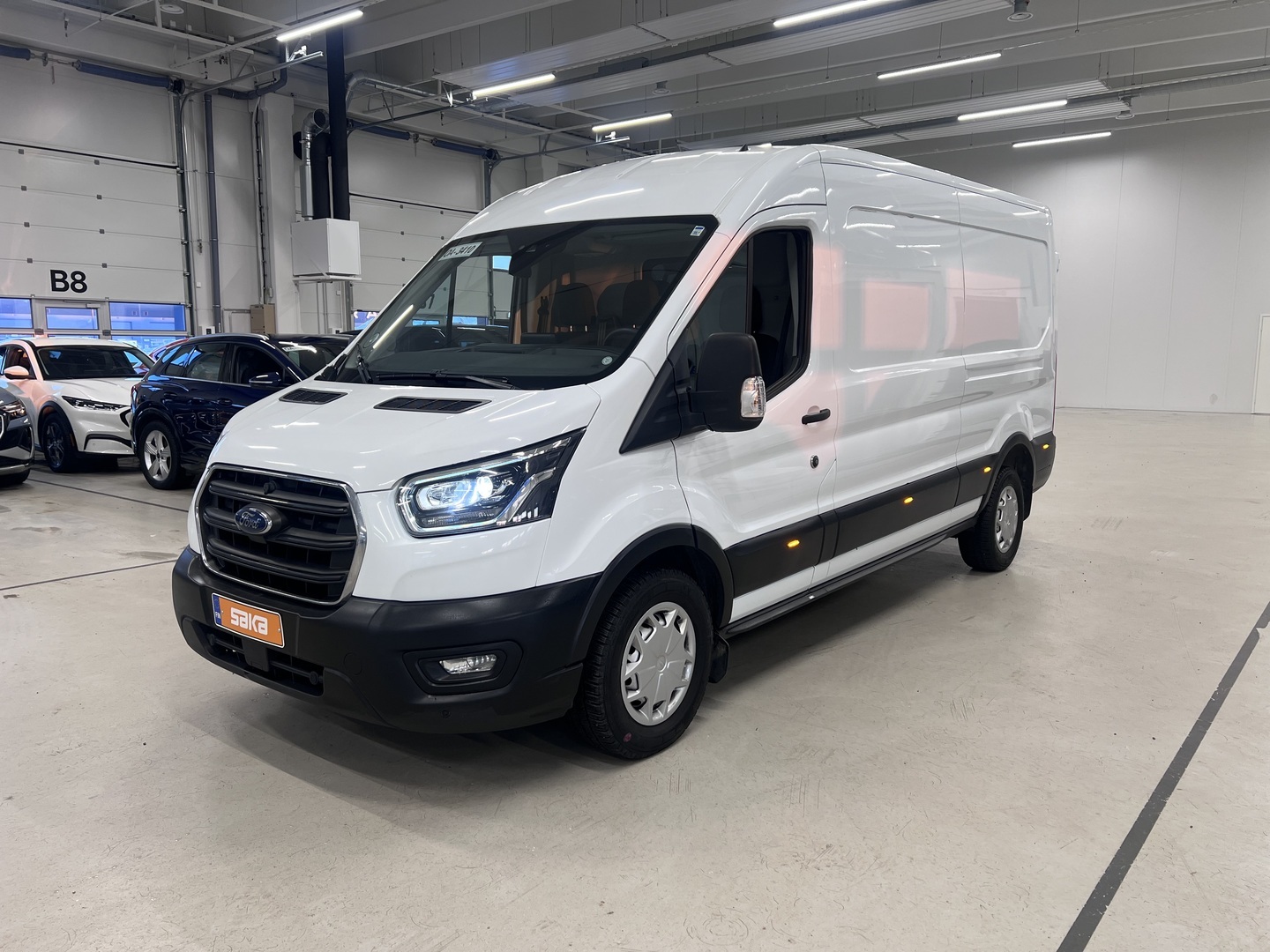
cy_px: 476
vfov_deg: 53.1
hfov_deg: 67.3
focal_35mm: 26
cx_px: 635
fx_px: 954
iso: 64
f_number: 1.5
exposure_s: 1/103
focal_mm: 5.7
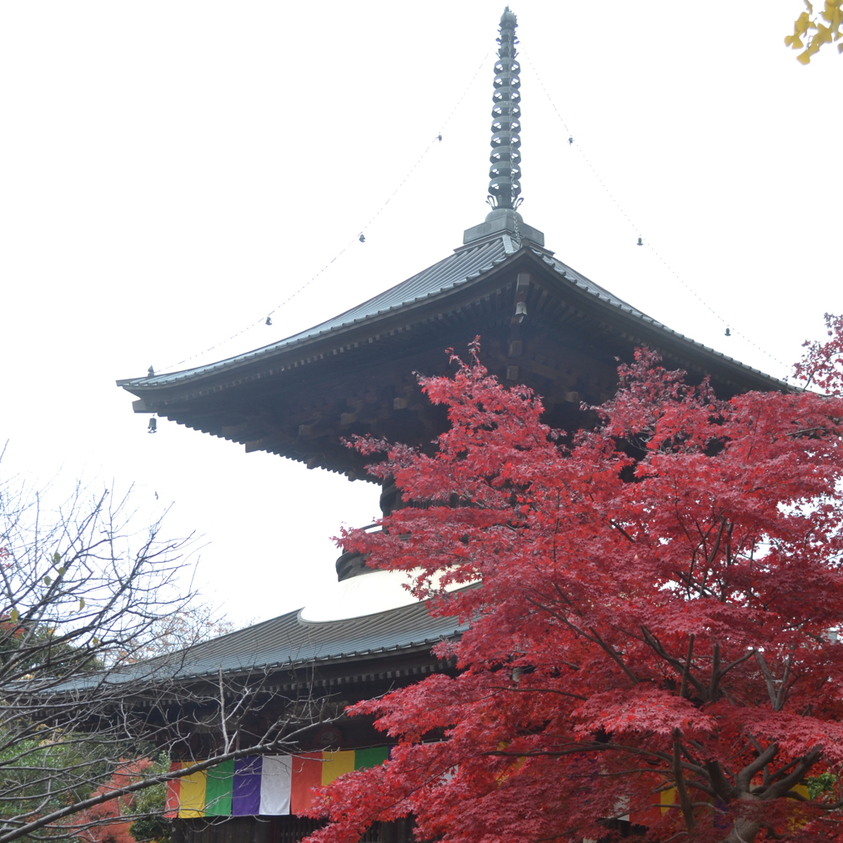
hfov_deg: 27.7
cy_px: 566
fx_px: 1708
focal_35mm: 62
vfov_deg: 27.5
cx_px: 423
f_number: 5.6
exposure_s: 1/125
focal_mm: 32
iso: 200
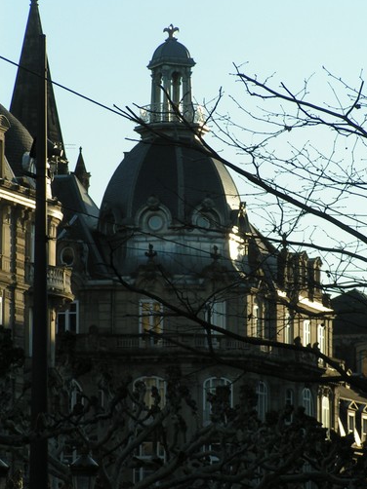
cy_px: 259
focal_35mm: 220
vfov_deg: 9.0
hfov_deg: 6.7
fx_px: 3113
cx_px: 223
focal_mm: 27.5
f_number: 5
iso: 50
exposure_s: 1/320
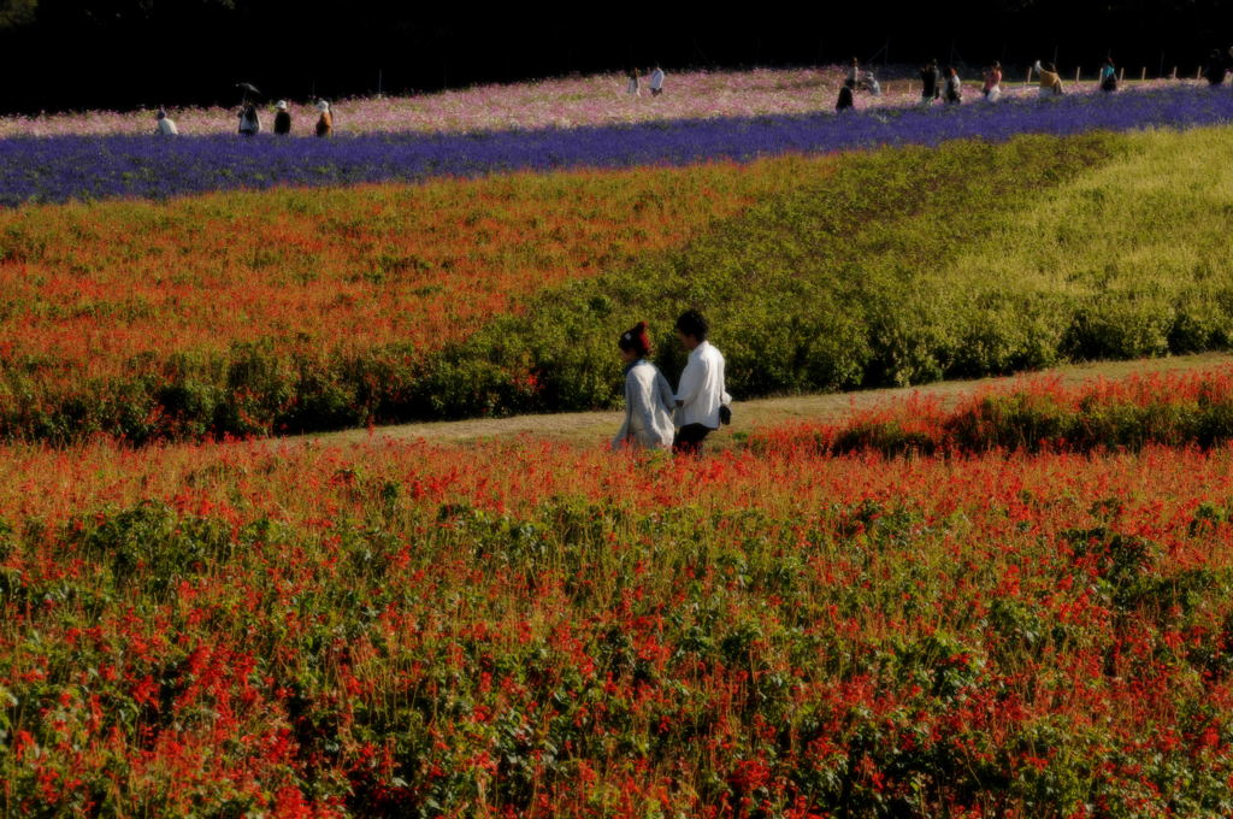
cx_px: 616
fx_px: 4720
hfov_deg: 14.9
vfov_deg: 9.9
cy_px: 410
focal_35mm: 138
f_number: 8
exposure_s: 1/250
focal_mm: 92
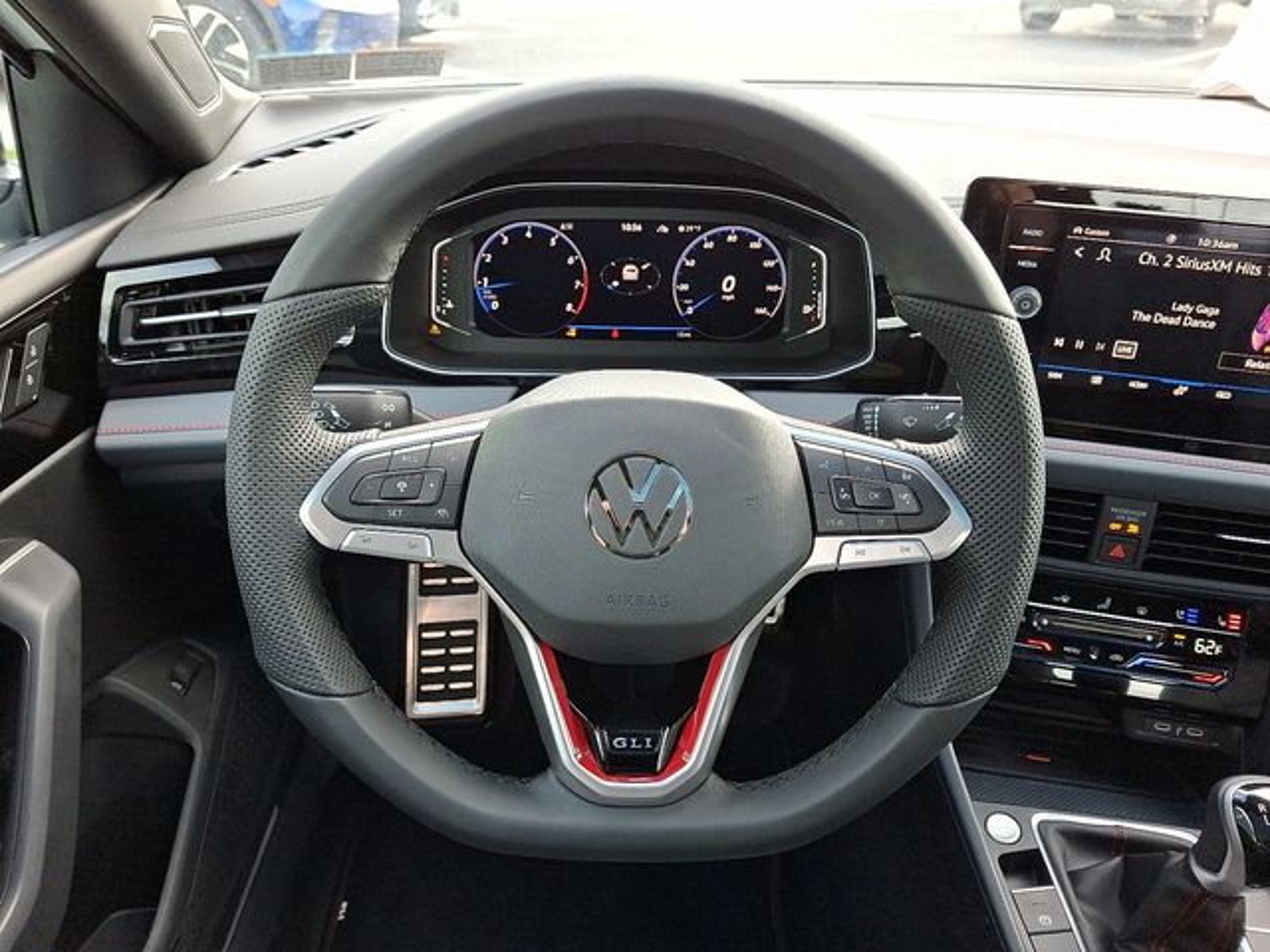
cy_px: 476
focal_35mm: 25
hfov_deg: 69.4
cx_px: 635
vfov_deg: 54.9
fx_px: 917
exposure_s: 1/100
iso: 69
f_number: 1.8
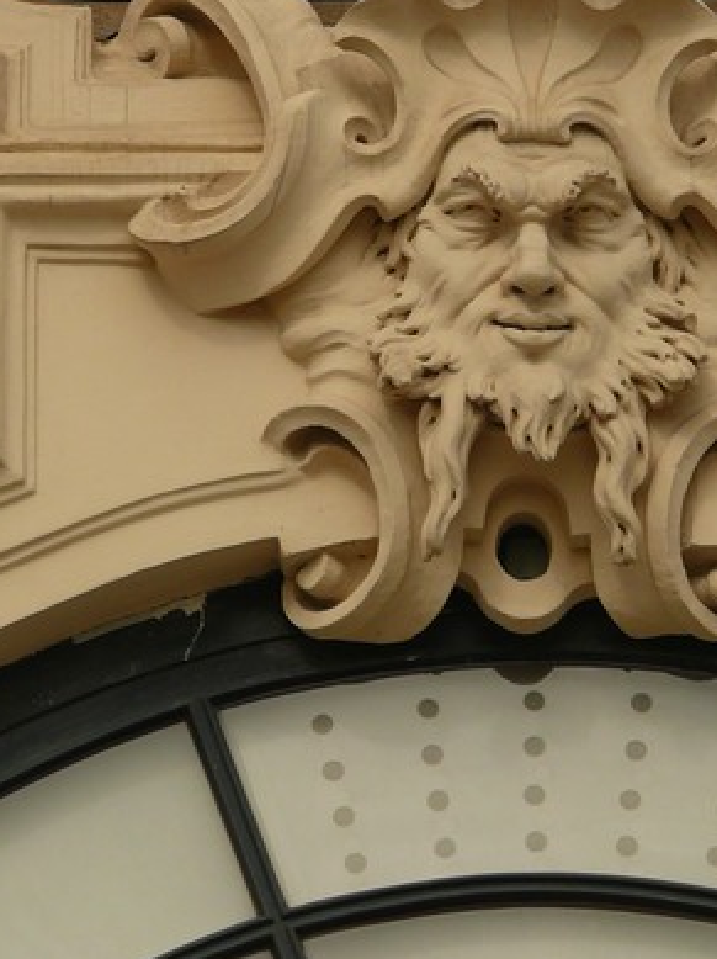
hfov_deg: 3.8
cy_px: 471
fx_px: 10733
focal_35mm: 388
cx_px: 545
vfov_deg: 5.1
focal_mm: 42.6
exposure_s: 1/320
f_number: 5.6
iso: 100
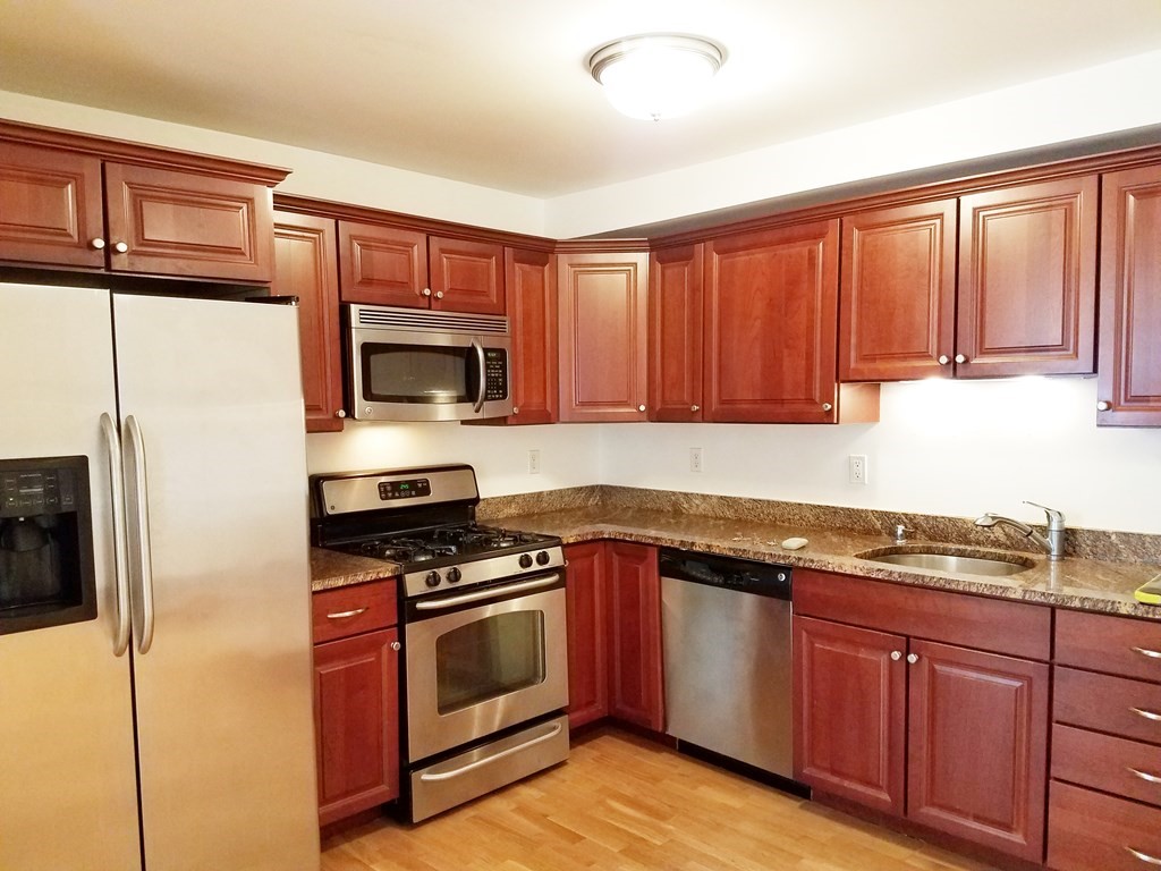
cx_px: 580
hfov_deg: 67.3
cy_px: 436
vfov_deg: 53.1
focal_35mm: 26
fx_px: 872
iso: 200
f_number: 1.7
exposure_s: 1/24
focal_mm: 4.2
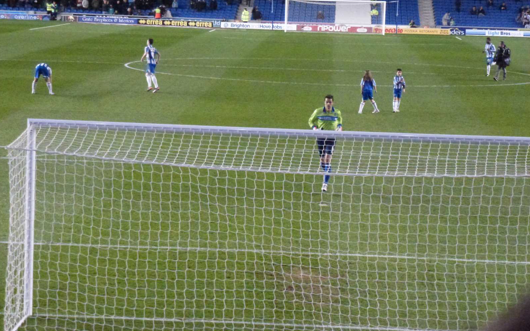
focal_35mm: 111
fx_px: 1603
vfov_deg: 11.8
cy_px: 142
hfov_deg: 18.8
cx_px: 264
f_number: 5
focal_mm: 18.7
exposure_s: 1/80
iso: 1600
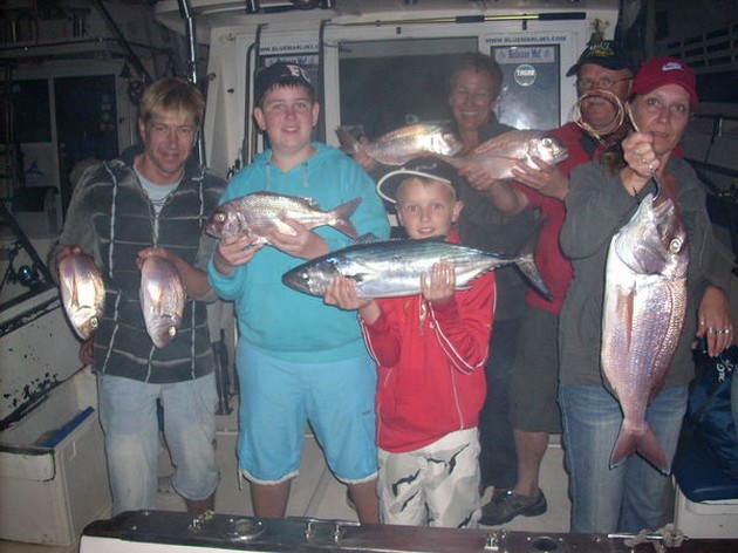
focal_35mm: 37
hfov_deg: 50.2
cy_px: 276
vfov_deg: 38.6
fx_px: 789
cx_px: 369
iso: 200
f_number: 2.8
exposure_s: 1/60
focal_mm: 6.2
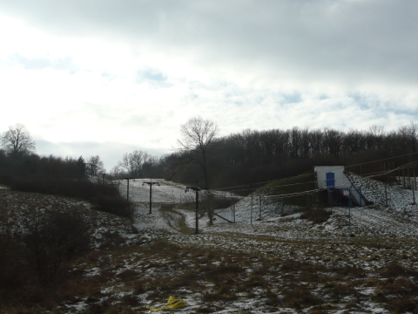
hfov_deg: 33.2
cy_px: 157
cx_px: 209
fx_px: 700
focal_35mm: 58
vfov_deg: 25.2
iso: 100
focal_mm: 9.5
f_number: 4.4
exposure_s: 1/1300
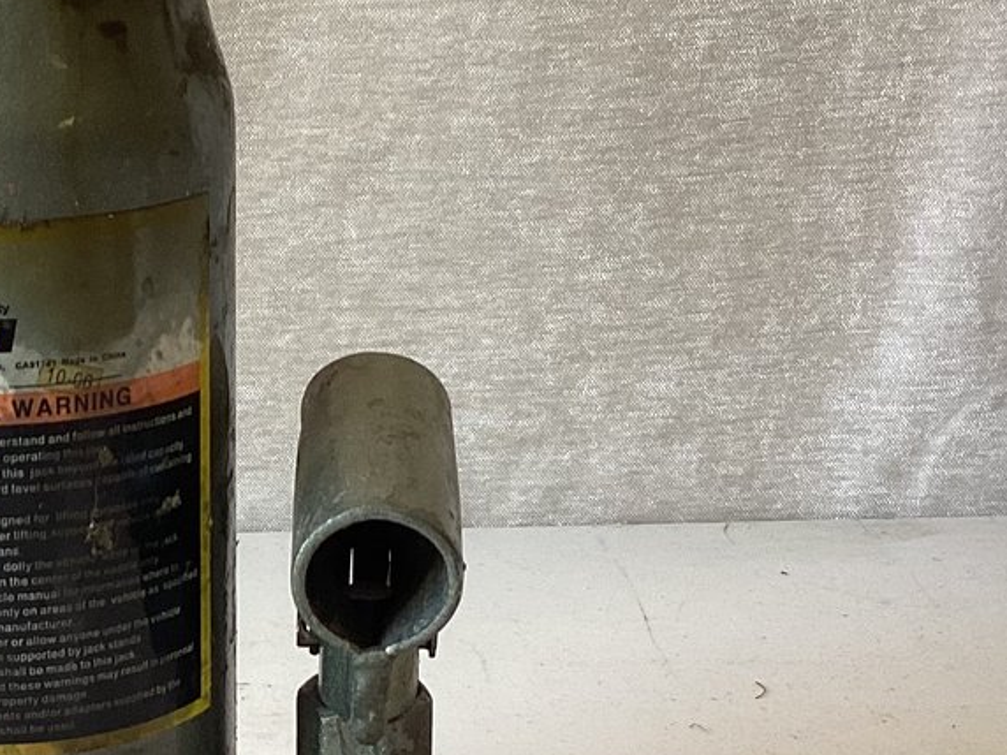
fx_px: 2385
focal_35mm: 82
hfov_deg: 23.4
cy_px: 561
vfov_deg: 17.9
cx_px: 154
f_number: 2.4
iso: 64
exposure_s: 1/60
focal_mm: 3.3
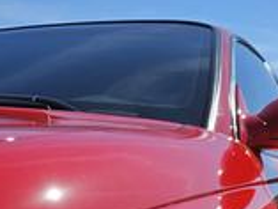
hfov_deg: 25.3
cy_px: 326
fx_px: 619
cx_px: 163
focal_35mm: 77
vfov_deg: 17.1
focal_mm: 5
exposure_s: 1/6458
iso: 50
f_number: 1.8
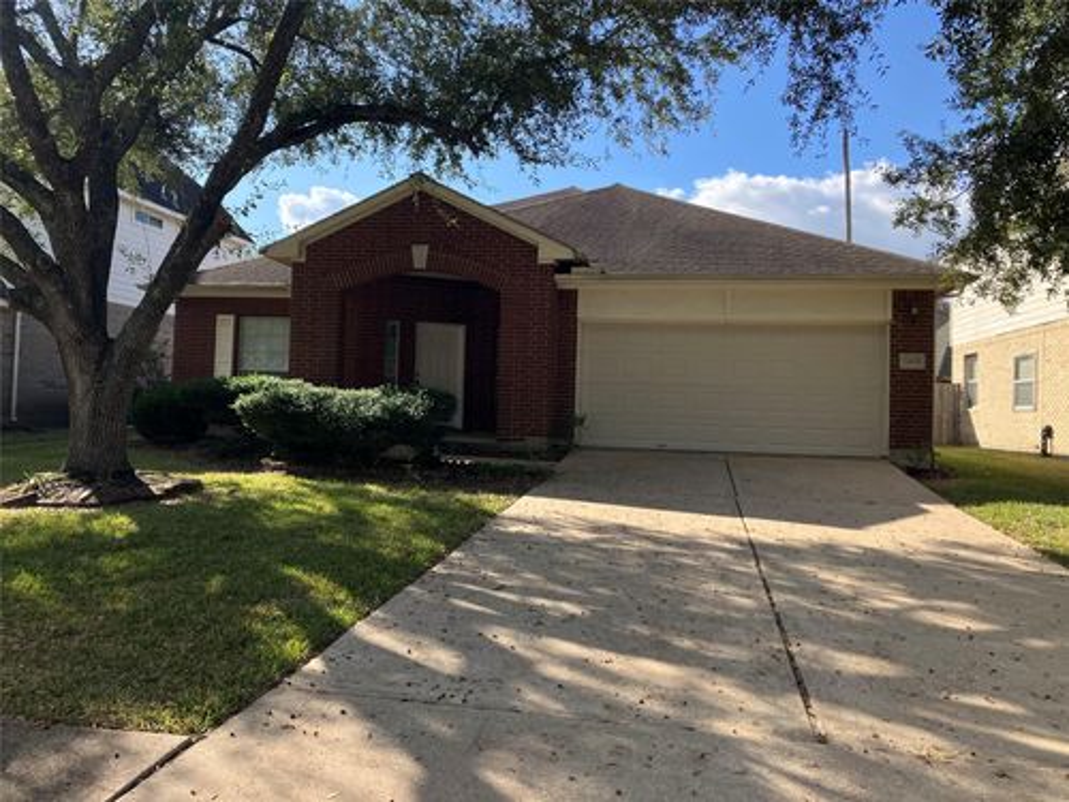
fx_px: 865
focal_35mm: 28
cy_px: 401
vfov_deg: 49.7
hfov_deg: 63.4
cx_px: 534
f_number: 1.8
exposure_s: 1/1389
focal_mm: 3.99
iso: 32
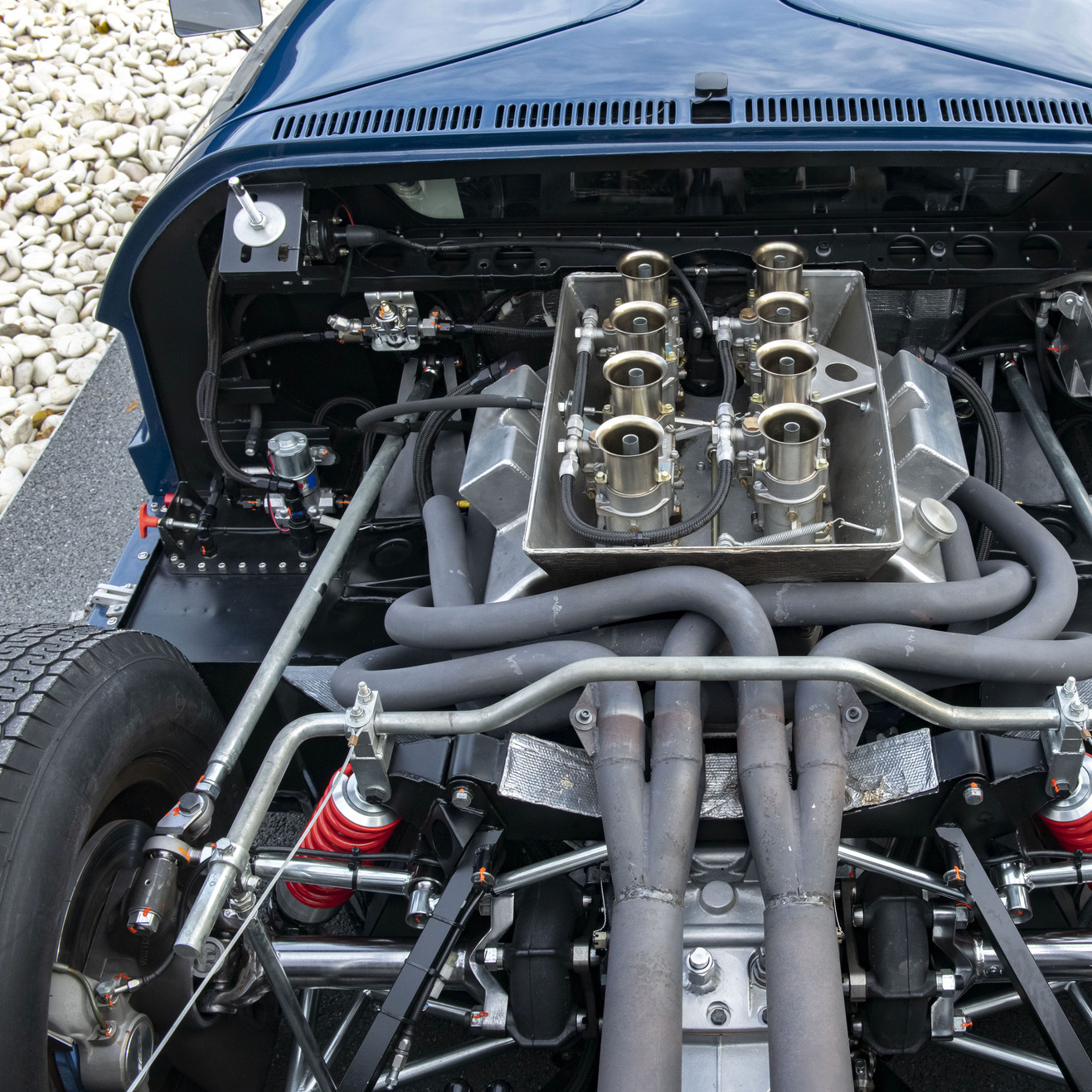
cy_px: 546
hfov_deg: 41.3
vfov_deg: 41.9
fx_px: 1428
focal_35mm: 40
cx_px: 729
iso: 1600
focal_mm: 31
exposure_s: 1/200
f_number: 8
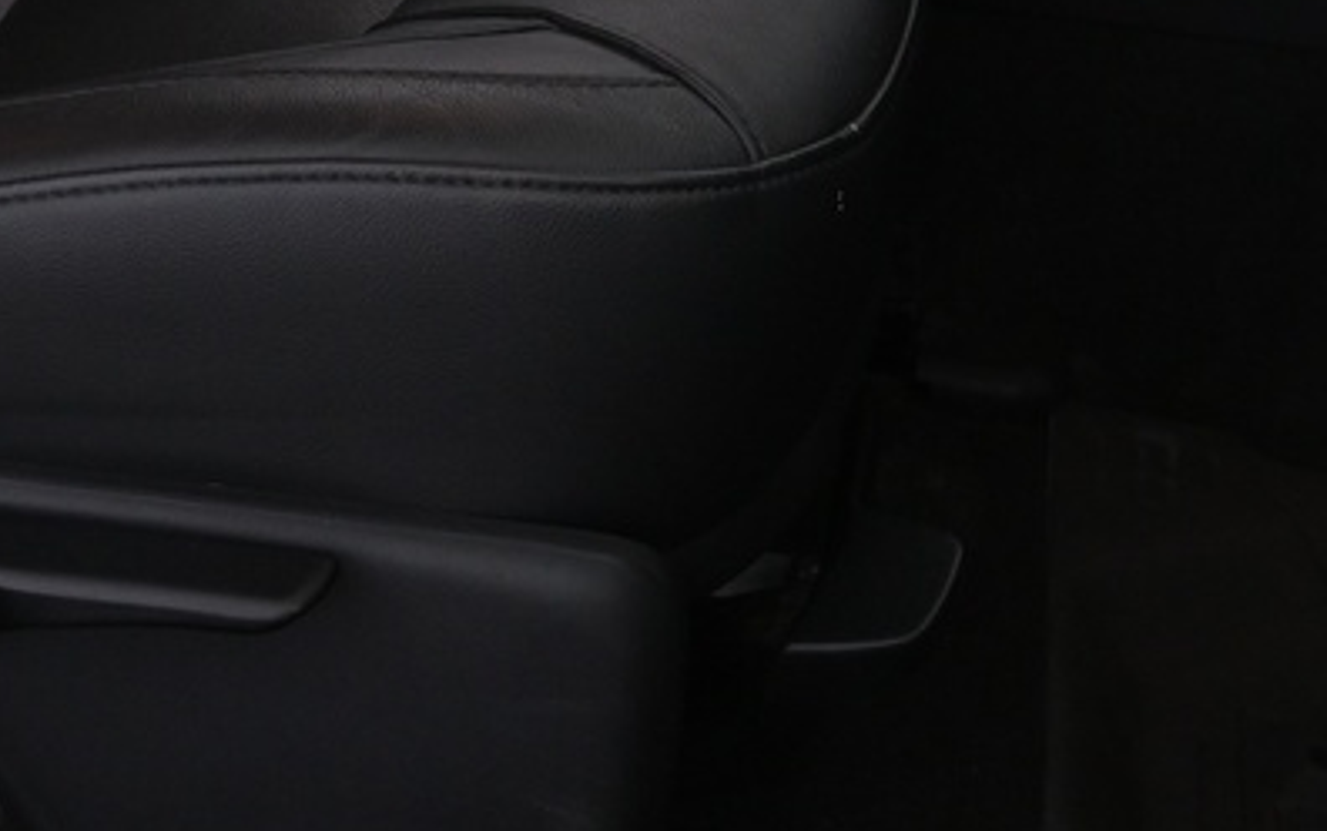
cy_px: -865
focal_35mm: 100
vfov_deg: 11.7
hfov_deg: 20.2
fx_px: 3619
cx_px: 47
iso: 560
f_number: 3.5
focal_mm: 16
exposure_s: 1/25
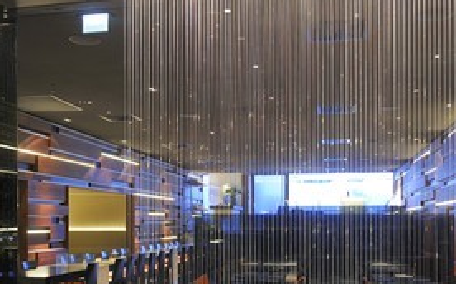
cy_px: 226
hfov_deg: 44.4
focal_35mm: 45
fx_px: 559
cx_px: 208
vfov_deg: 28.0
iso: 200
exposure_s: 1/1.25
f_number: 5
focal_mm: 29
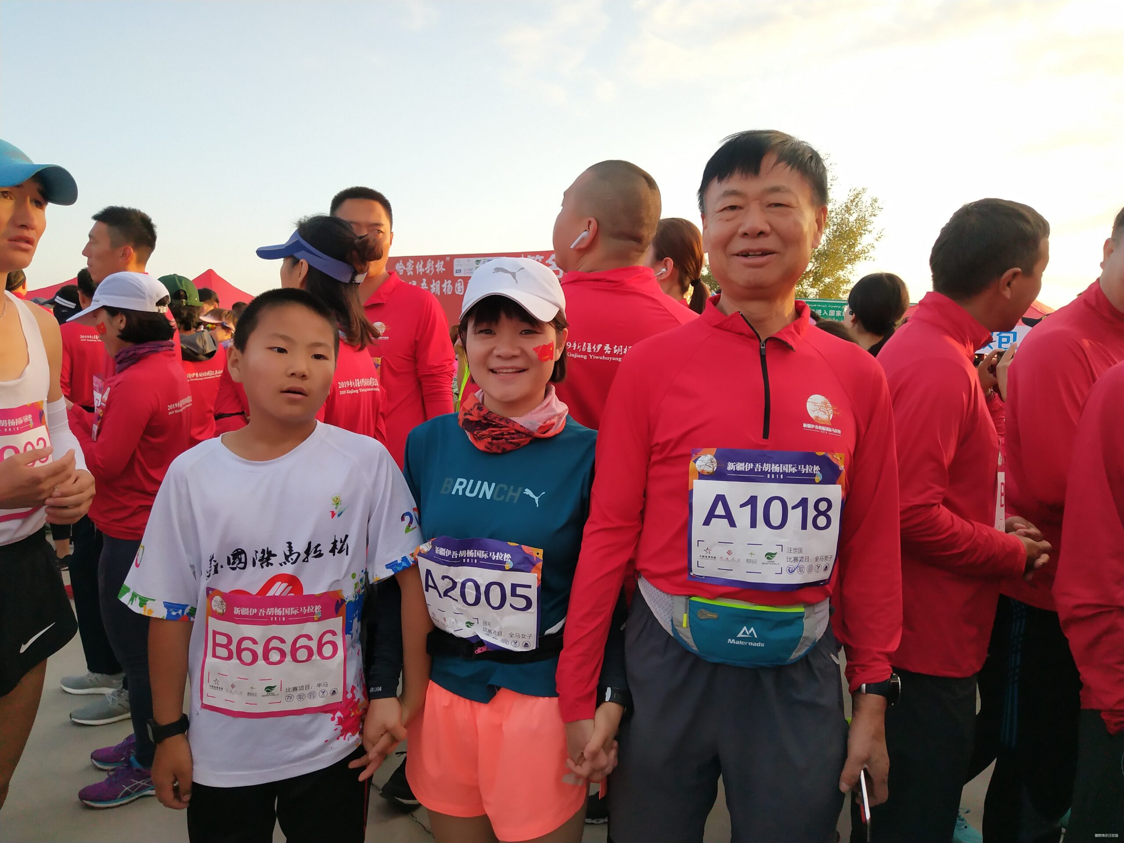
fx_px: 974
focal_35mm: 30
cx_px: 562
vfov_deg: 46.8
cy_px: 422
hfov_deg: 60.0
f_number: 1.8
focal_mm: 3.95
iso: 132
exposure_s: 1/403
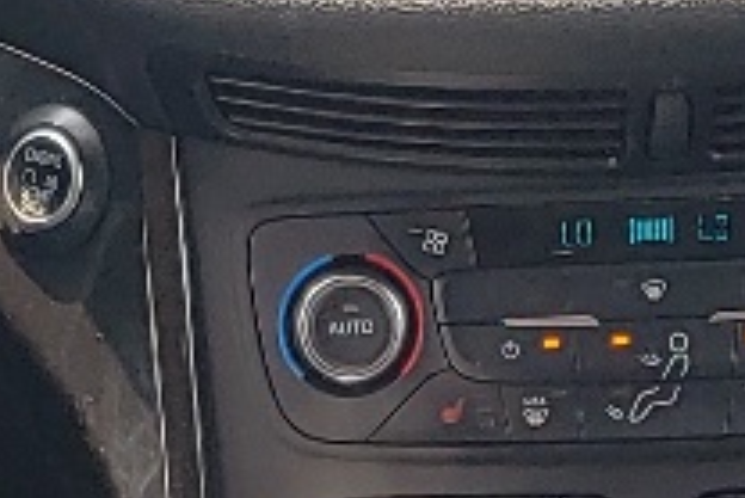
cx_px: 201
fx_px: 4307
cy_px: 1078
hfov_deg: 9.9
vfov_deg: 6.4
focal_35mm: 208
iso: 50
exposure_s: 1/263
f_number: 1.5
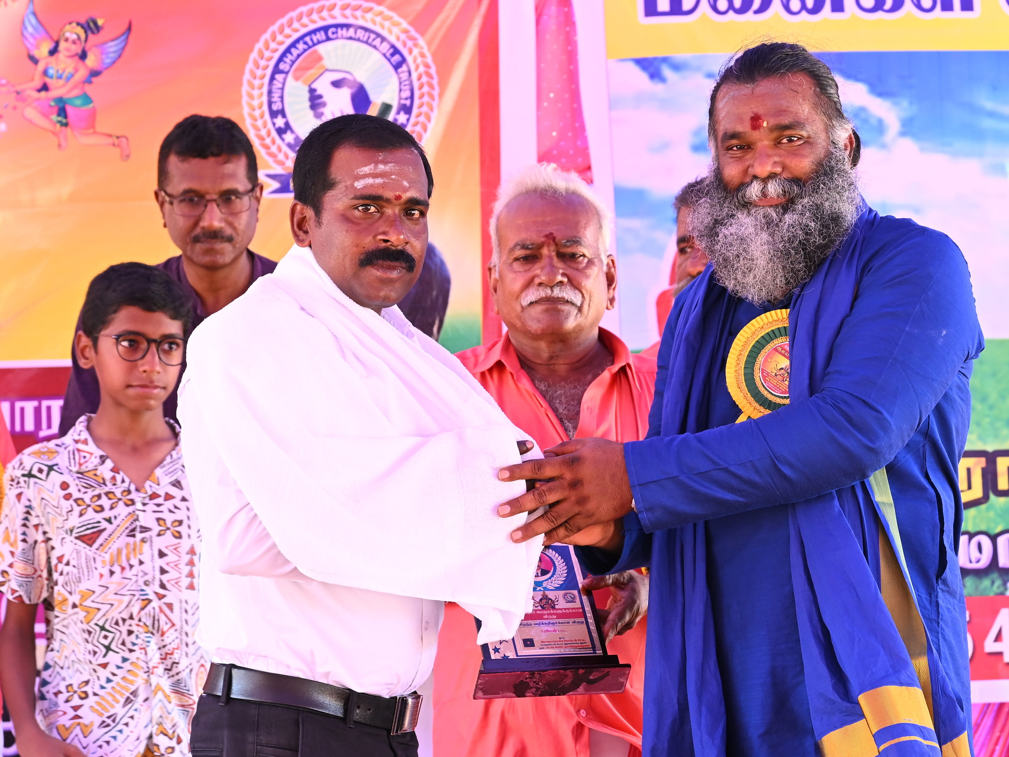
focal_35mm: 131
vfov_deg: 11.3
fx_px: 3818
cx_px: 736
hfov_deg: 15.0
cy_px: 357
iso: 1000
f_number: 7.1
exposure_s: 1/125
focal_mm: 87
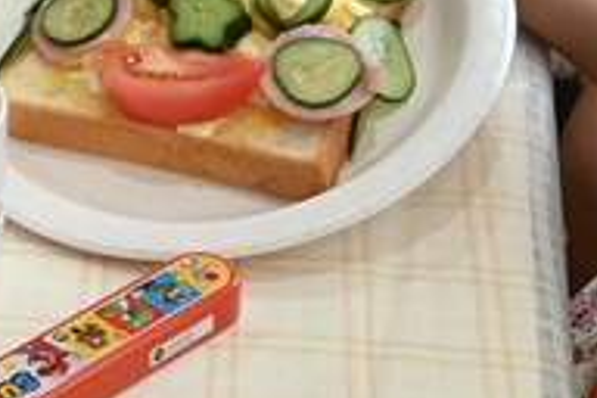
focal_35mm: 149
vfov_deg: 8.8
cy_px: -305
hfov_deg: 13.5
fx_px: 2471
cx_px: -40
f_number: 4.5
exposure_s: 1/200
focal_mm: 18
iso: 800
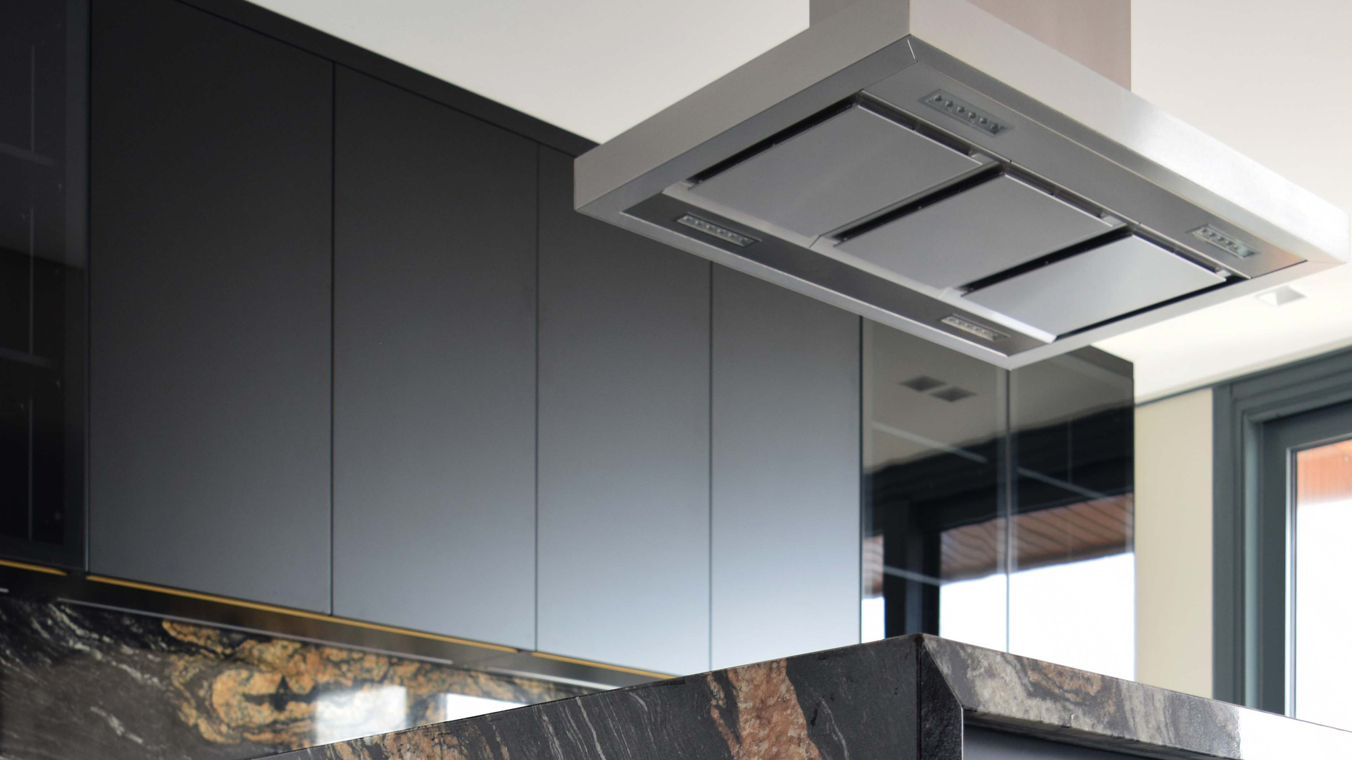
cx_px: 670
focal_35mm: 50
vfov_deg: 21.1
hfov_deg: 41.3
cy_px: 1054
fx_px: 1792
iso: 400
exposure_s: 1/60
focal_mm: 20
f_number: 4
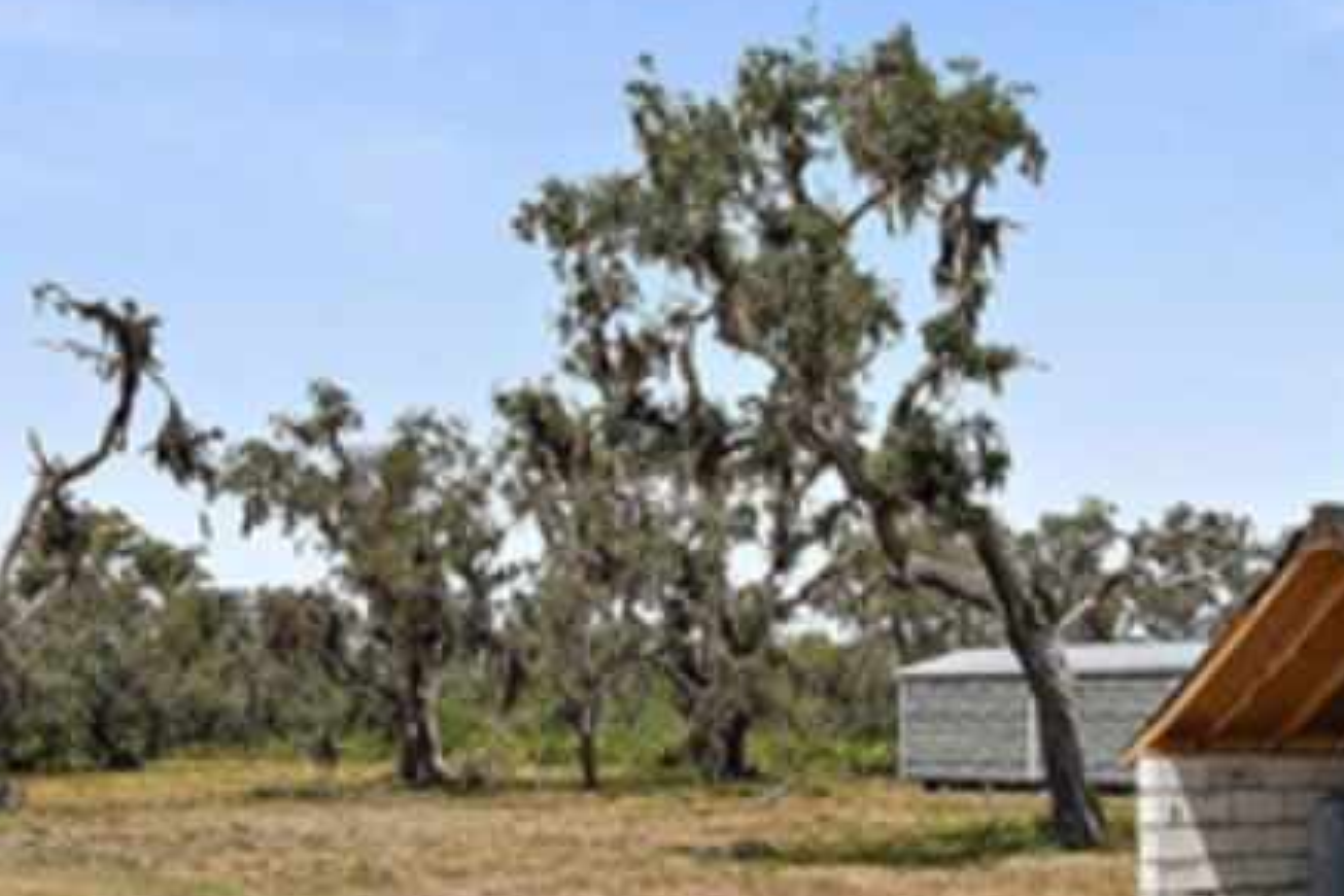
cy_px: 729
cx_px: 1233
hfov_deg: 36.9
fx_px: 1867
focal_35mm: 50
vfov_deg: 26.4
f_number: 8
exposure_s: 1/3200
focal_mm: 17
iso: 400
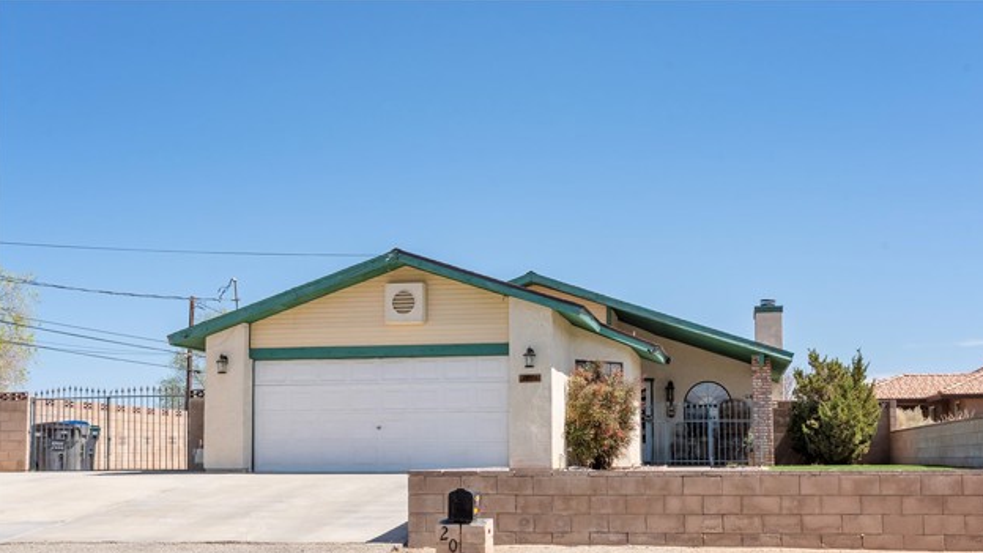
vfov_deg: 27.6
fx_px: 1121
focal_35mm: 43
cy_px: 335
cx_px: 499
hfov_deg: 47.4
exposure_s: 1/800
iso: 400
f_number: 14
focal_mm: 27
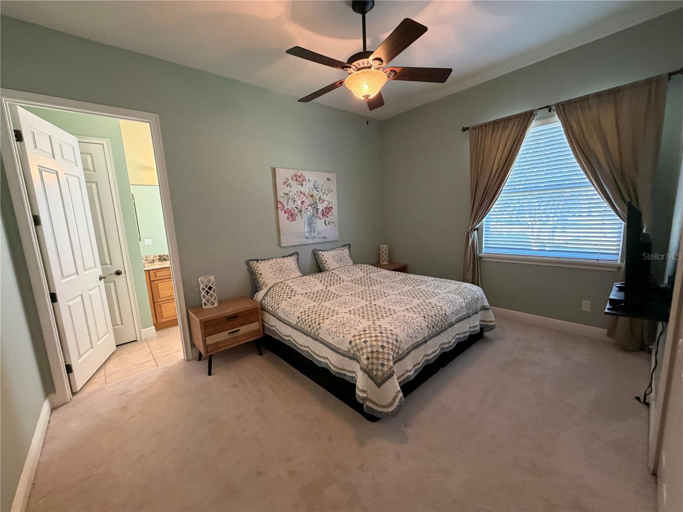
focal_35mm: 14
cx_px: 342
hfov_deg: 102.1
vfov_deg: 85.7
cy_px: 256
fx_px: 276
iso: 400
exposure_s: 1/60
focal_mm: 2.22
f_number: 2.2
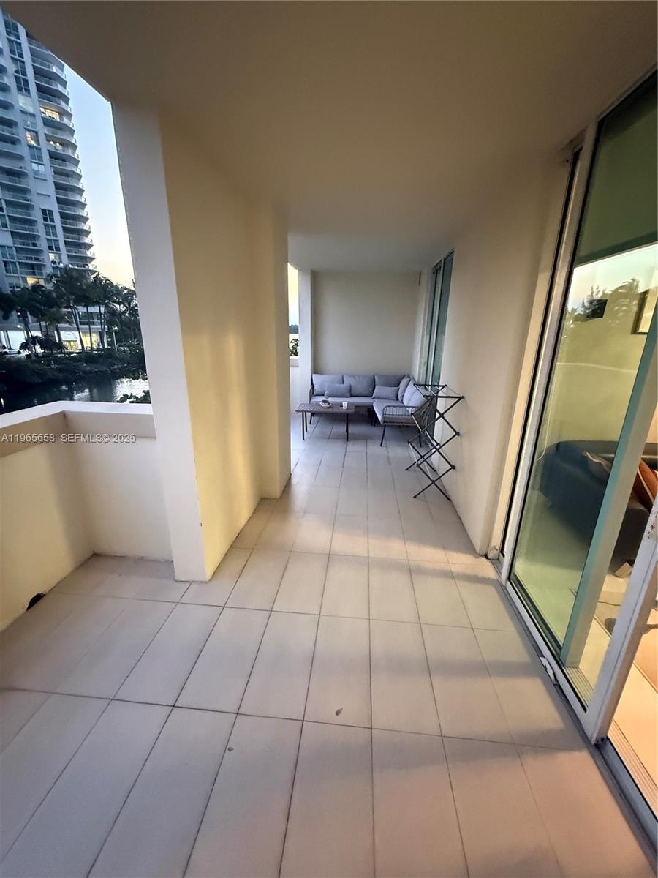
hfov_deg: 85.7
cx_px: 329
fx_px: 355
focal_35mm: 14
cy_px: 439
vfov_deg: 102.1
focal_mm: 2.22
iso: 1000
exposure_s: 1/40
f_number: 2.2
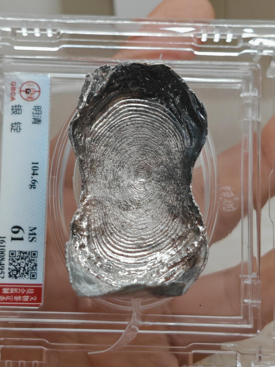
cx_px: 138
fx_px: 1006
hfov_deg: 15.6
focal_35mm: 95
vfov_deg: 20.7
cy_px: 184
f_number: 1.6
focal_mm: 7.62
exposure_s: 1/140
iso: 50
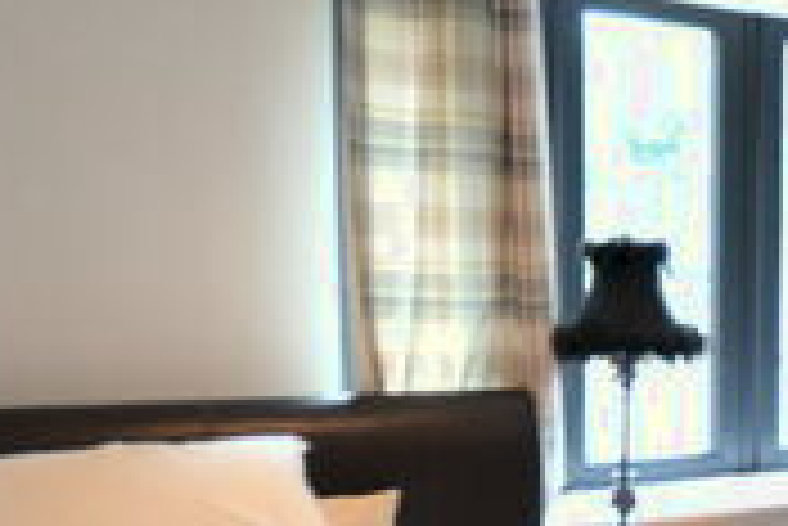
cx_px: 1157
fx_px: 1314
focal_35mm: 60
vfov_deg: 22.4
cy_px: 398
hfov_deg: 25.7
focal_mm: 10
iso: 100
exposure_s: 1/8
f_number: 3.5
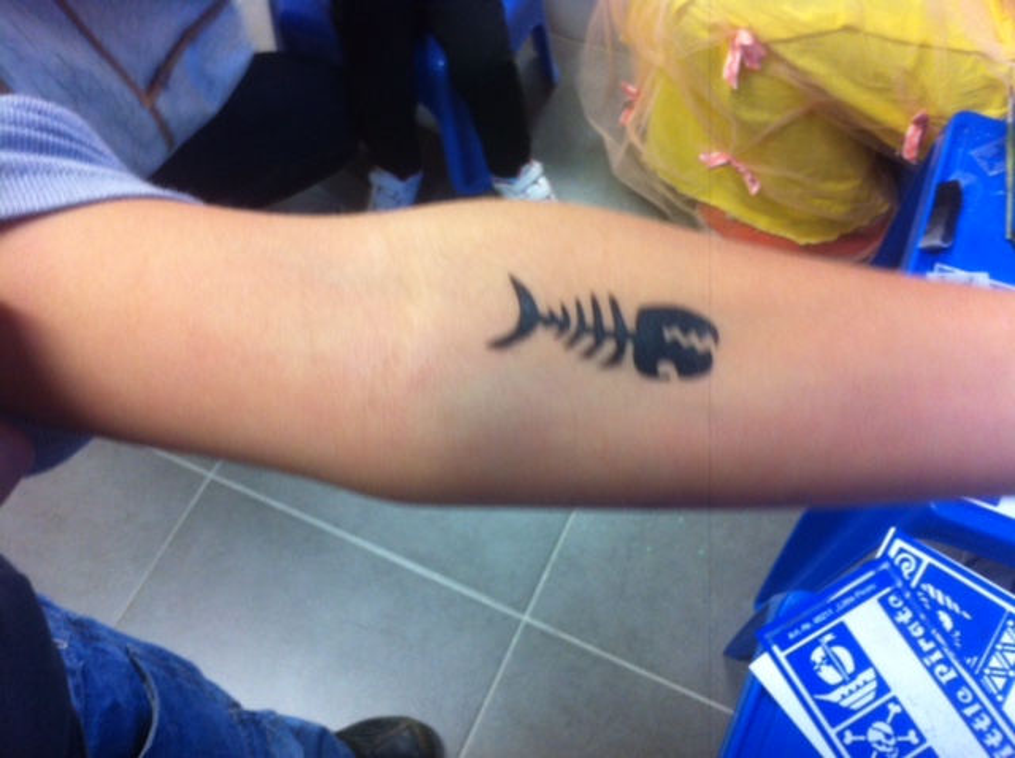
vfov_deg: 40.6
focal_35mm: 35
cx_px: 508
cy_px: 379
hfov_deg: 52.7
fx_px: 1025
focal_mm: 3.85
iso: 160
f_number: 2.8
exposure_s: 1/15
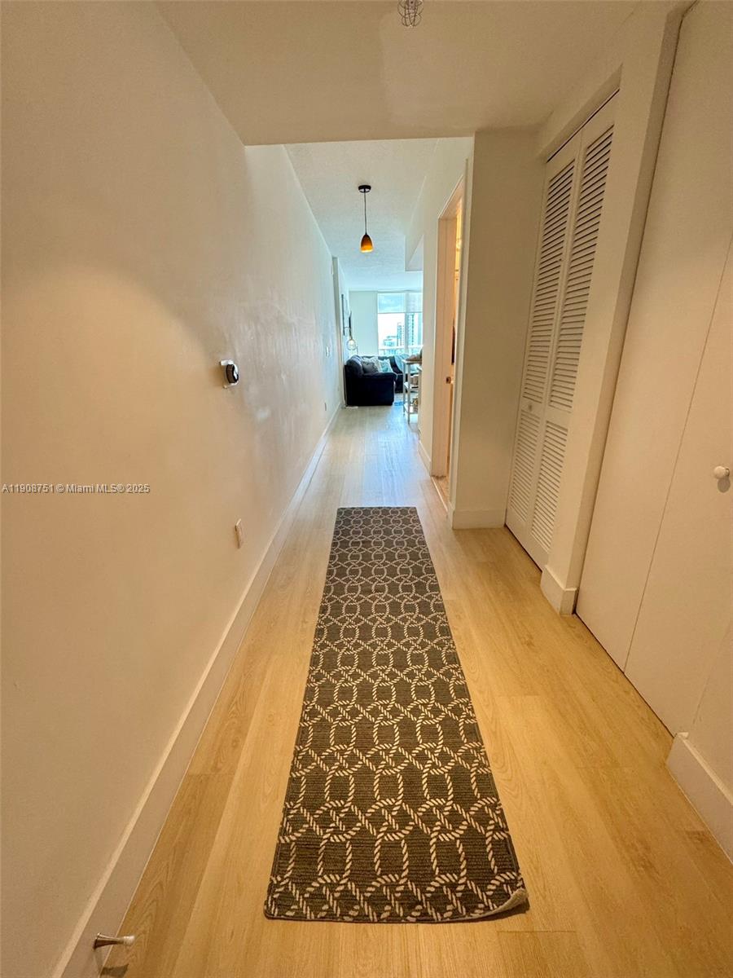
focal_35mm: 14
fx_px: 395
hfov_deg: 85.7
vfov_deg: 102.1
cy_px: 489
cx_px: 366
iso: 200
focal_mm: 2.22
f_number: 2.2
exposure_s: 1/120
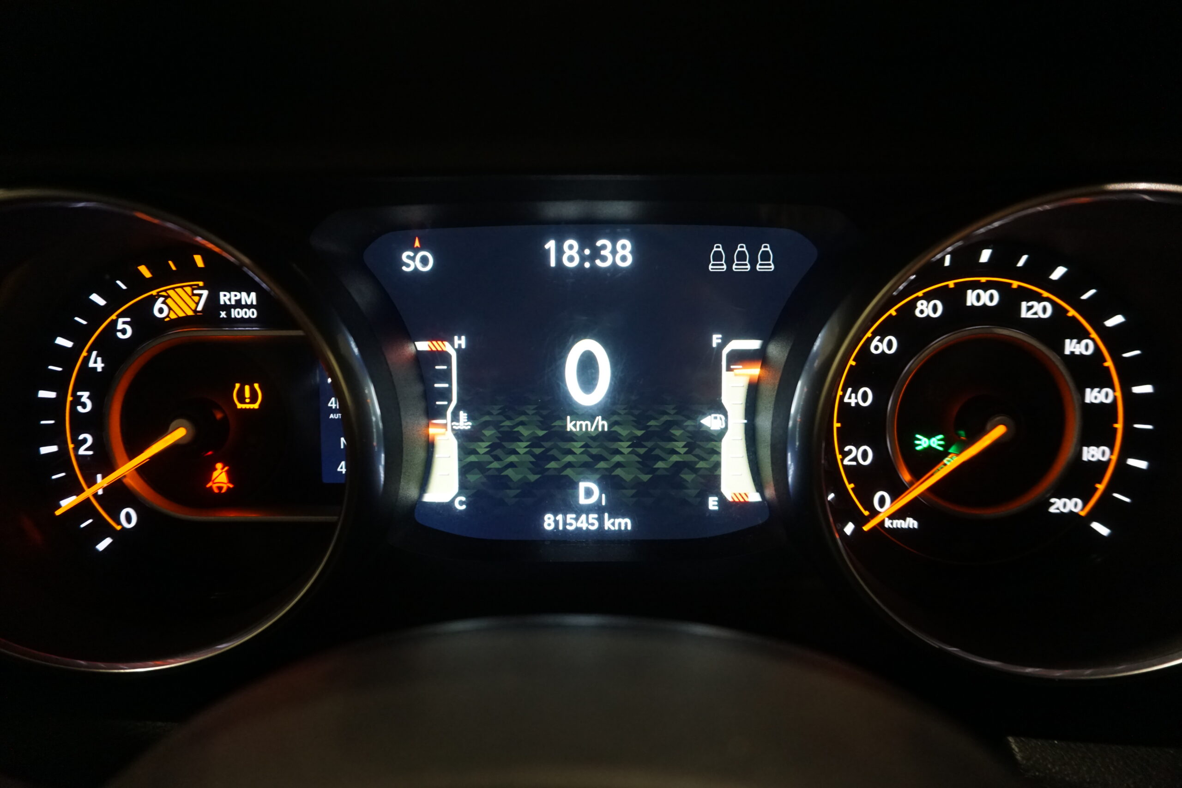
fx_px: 788
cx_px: 591
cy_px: 394
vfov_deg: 53.1
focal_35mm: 24
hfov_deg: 73.7
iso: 1250
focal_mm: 16
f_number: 4
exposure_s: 1/60
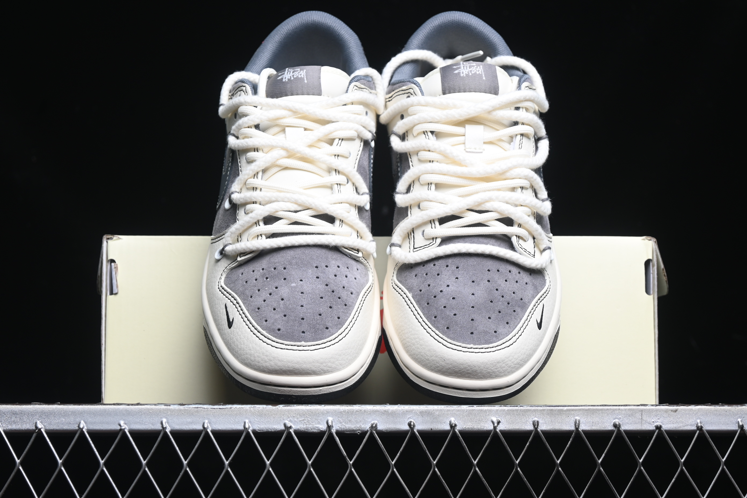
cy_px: 249
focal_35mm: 75
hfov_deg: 27.0
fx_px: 1556
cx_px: 374
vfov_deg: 18.2
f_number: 6.3
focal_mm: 50
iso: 160
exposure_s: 1/60
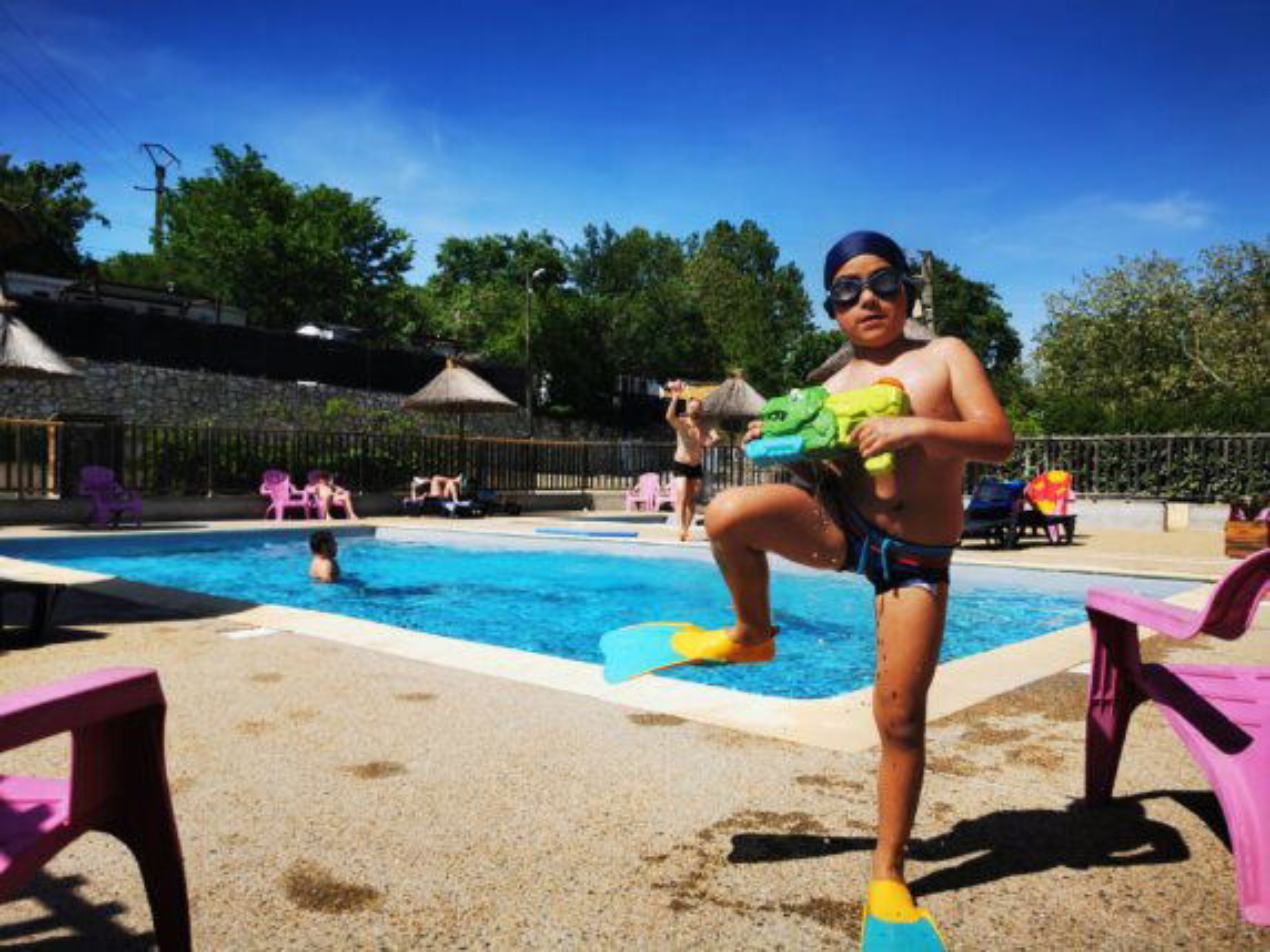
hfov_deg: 65.3
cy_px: 476
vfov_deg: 51.4
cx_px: 635
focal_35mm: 27
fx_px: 991
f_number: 1.6
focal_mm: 5.56
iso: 50
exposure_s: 1/5814
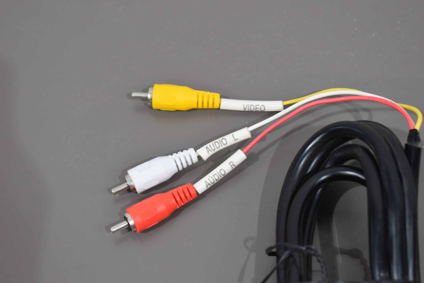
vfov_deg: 16.6
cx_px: 212
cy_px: 142
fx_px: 972
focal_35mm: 82
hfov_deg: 24.6
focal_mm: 55
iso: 1250
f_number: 5.6
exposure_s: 1/125
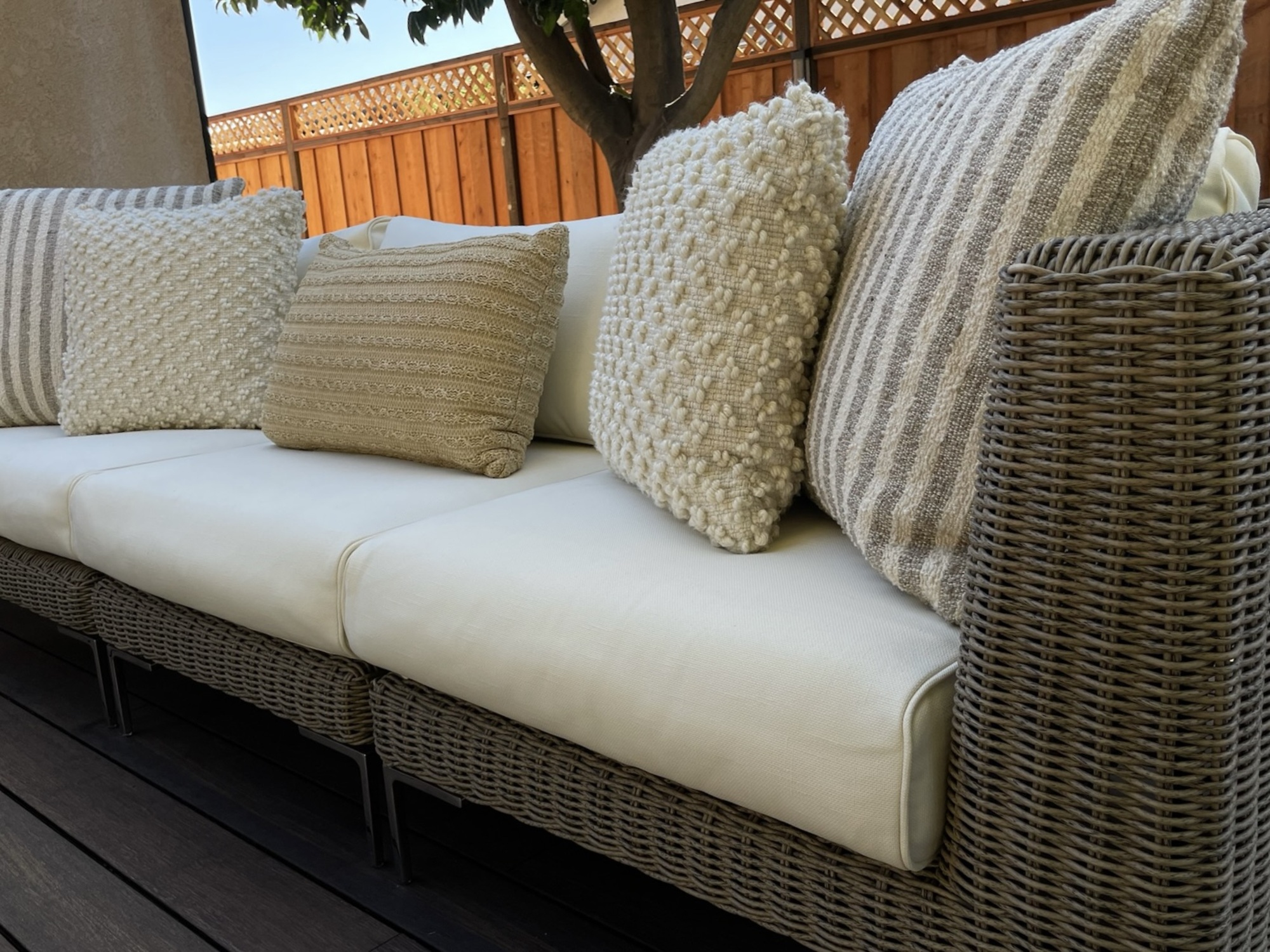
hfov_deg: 67.3
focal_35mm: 26
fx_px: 954
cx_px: 635
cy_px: 476
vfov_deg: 53.1
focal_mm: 4.2
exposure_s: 1/855
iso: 32
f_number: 1.6
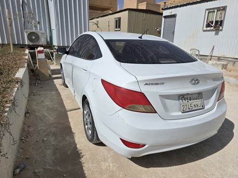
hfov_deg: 73.9
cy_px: 89
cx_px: 119
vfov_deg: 58.9
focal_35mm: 23
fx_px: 158
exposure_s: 1/2607
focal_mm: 6.3
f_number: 1.7
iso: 12
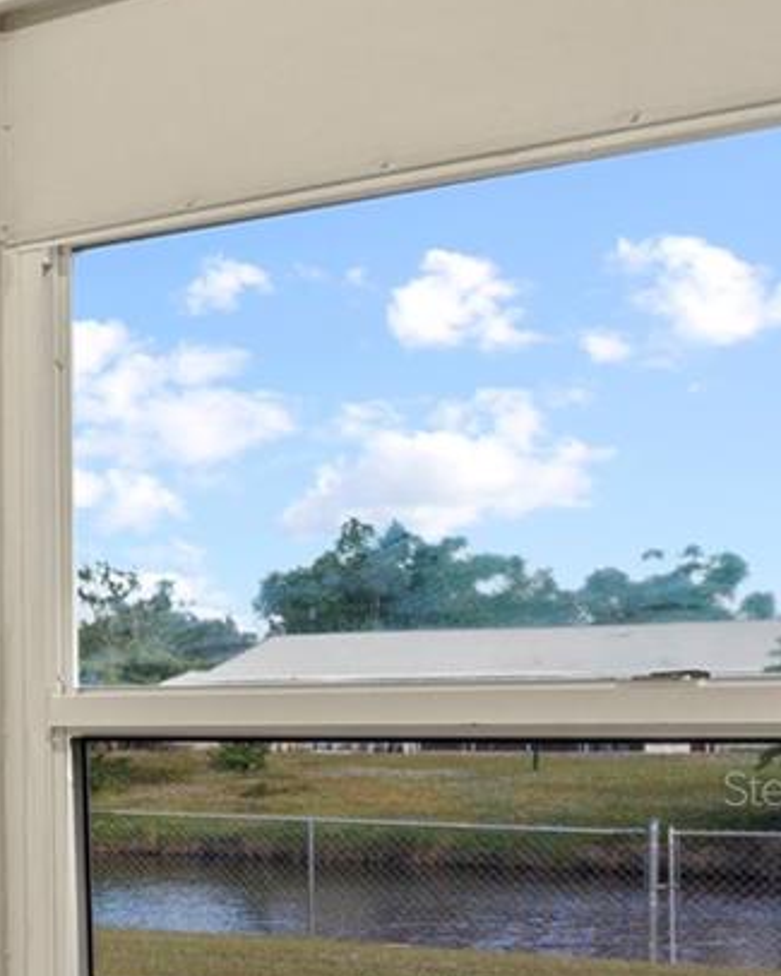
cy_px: 788
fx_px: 2137
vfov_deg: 25.3
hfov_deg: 14.8
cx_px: -985
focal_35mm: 74
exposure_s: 1/5
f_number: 10
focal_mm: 20
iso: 400
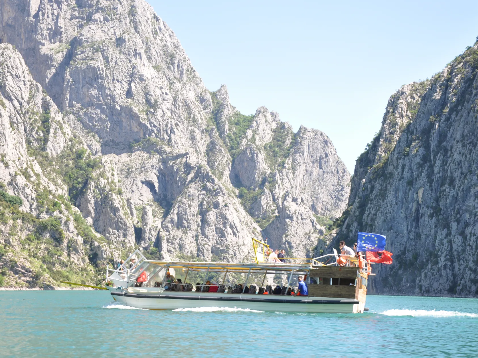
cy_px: 179
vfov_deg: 22.3
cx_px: 249
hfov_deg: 29.4
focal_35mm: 66
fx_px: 911
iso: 200
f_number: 7.1
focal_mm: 40
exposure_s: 1/200
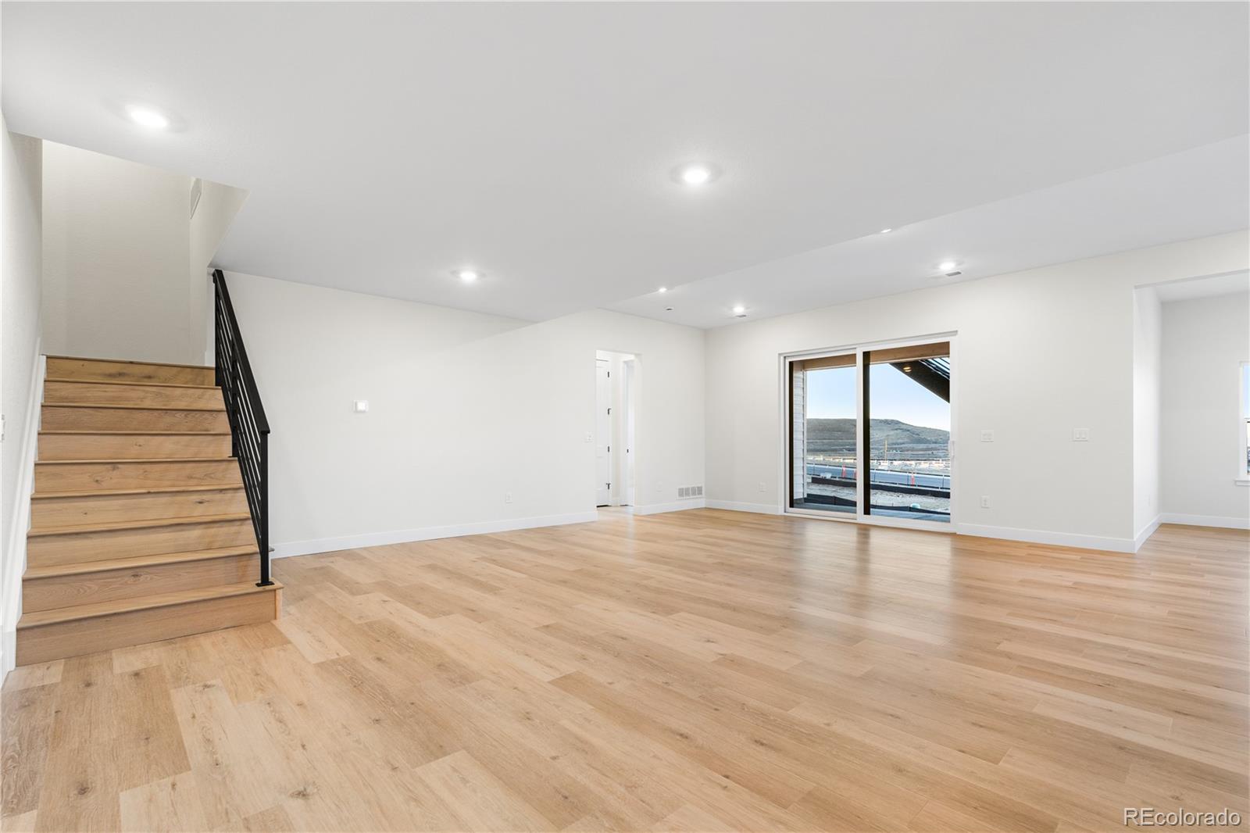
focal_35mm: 16
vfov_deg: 72.0
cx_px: 625
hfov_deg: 95.0
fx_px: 573
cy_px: 416
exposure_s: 1/4
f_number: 8
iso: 160
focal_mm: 16.5
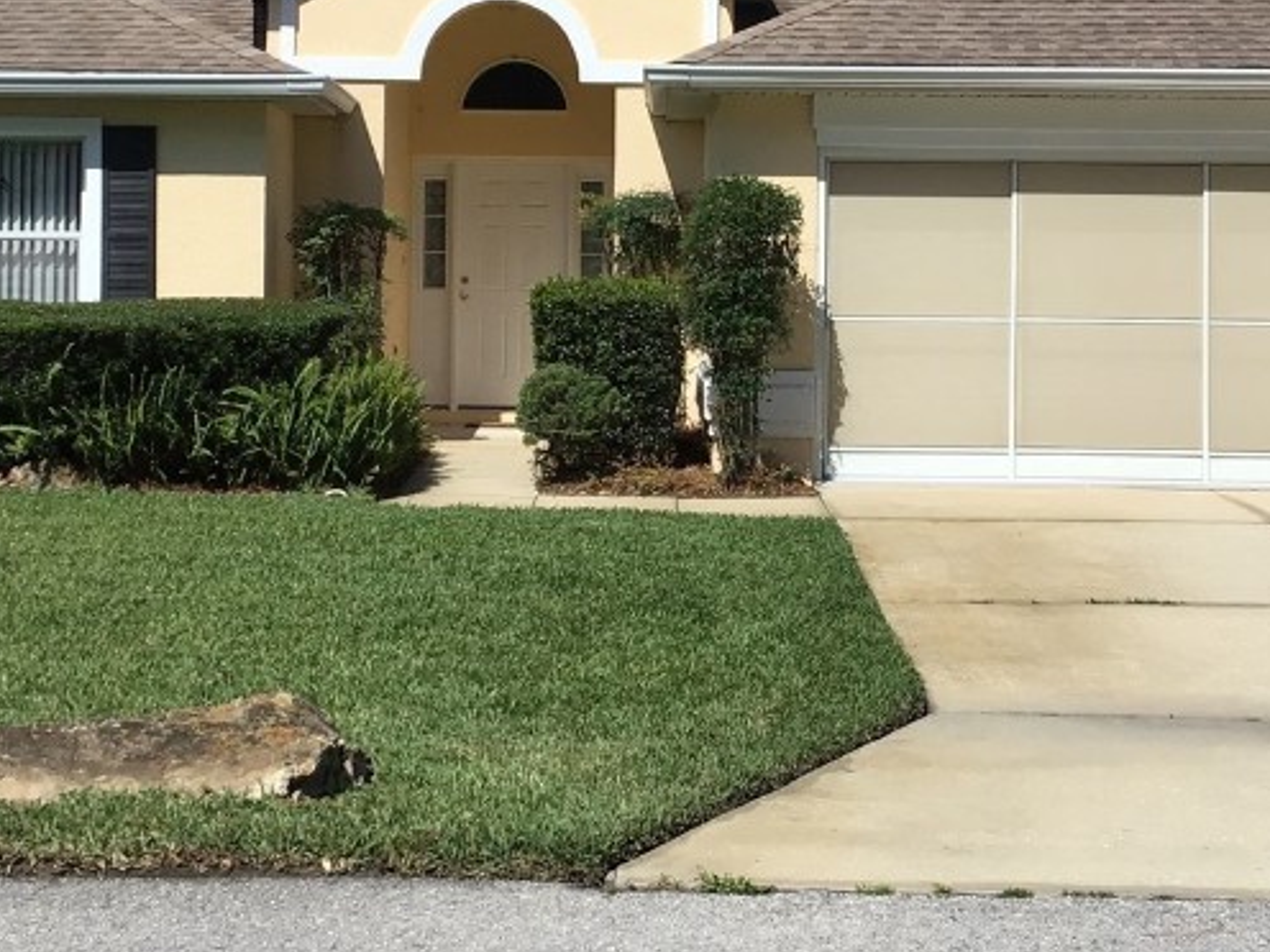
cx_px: 632
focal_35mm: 64
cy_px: 256
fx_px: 2348
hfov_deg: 30.3
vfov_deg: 22.7
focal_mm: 3.3
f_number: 2.4
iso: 25
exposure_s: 1/2146
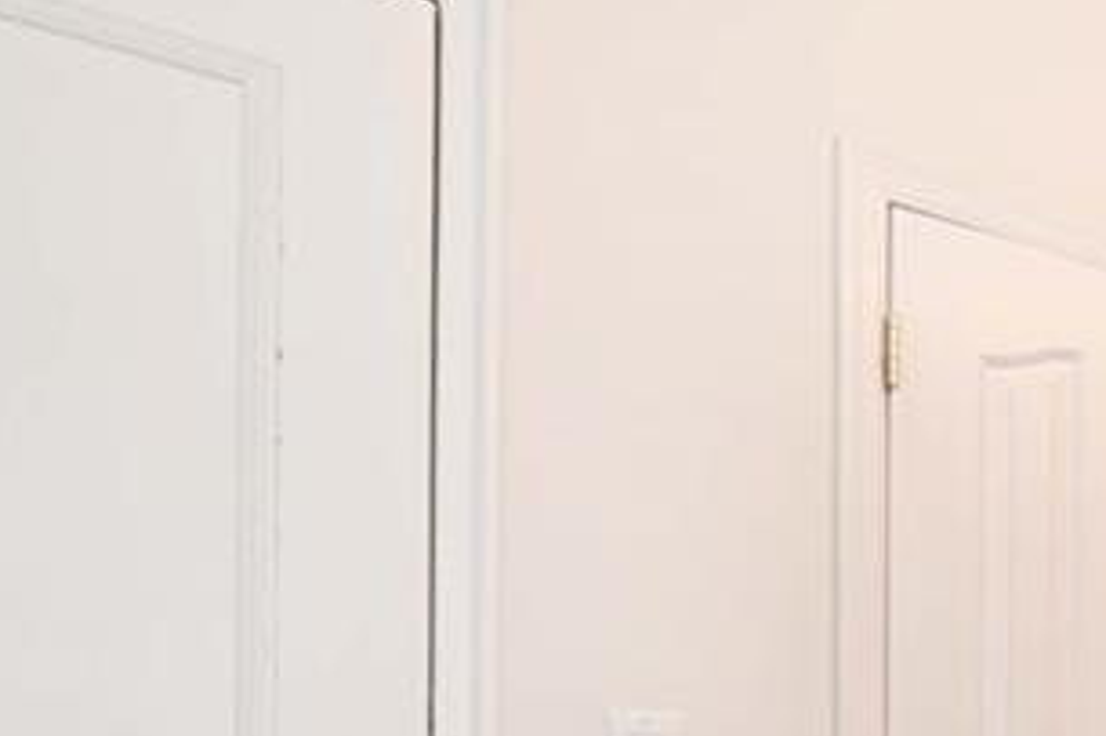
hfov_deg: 26.2
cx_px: 1762
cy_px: 868
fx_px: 1443
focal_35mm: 47
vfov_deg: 25.8
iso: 1400
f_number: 4
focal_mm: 14
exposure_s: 1/60
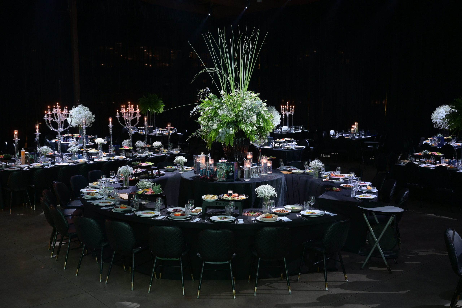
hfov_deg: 50.7
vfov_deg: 35.1
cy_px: 154
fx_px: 488
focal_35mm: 38
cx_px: 231
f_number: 4
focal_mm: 38
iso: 1600
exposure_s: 1/60
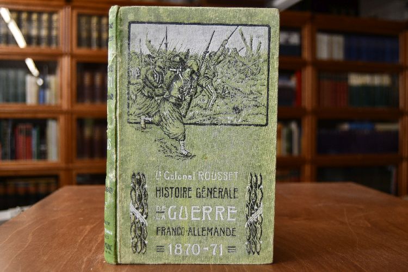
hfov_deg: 49.6
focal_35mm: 39
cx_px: 204
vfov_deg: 34.2
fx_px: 442
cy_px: 136
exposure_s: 1/125
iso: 800
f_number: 4
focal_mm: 26
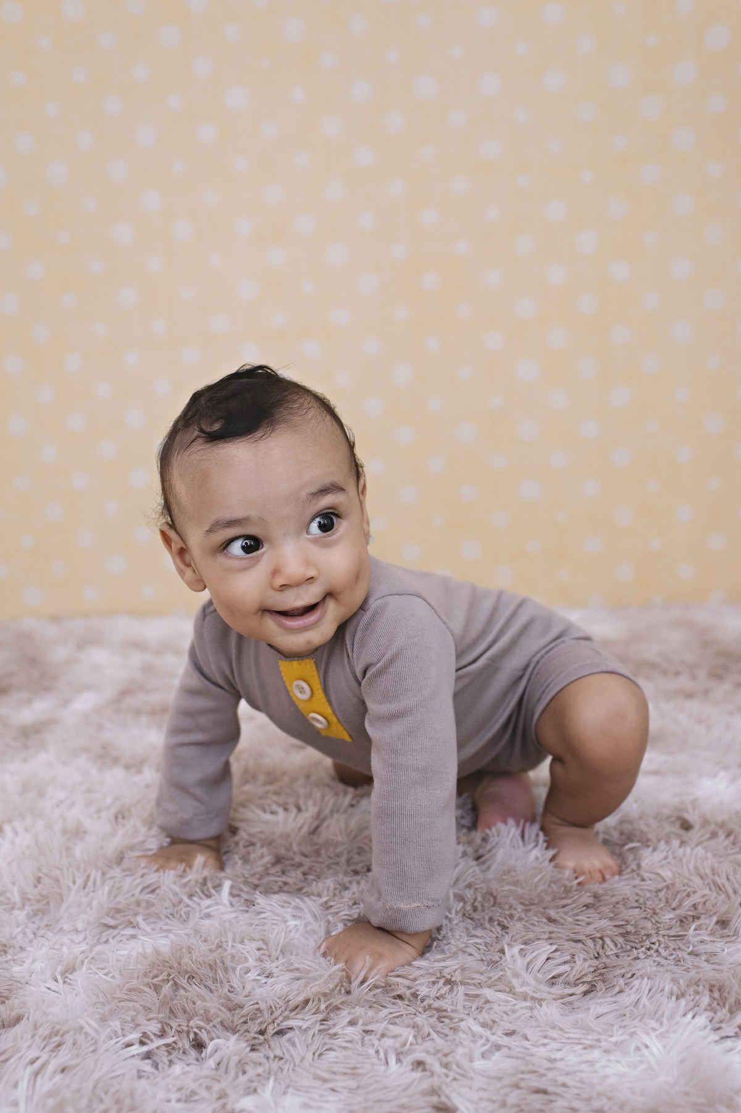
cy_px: 556
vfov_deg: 54.5
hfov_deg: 37.8
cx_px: 370
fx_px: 1082
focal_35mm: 35
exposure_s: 1/200
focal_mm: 35
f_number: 4
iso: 640
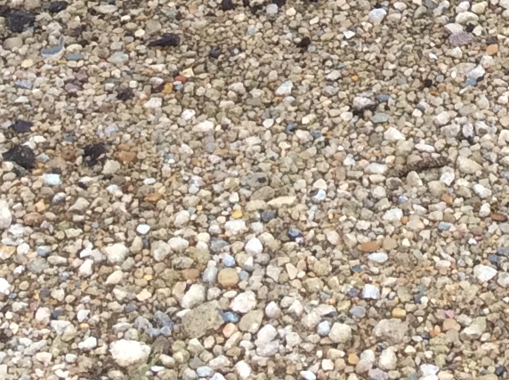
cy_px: -419
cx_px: 506
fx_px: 2129
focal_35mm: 145
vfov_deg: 9.4
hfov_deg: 13.5
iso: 32
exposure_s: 1/120
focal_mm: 3.3
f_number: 2.4
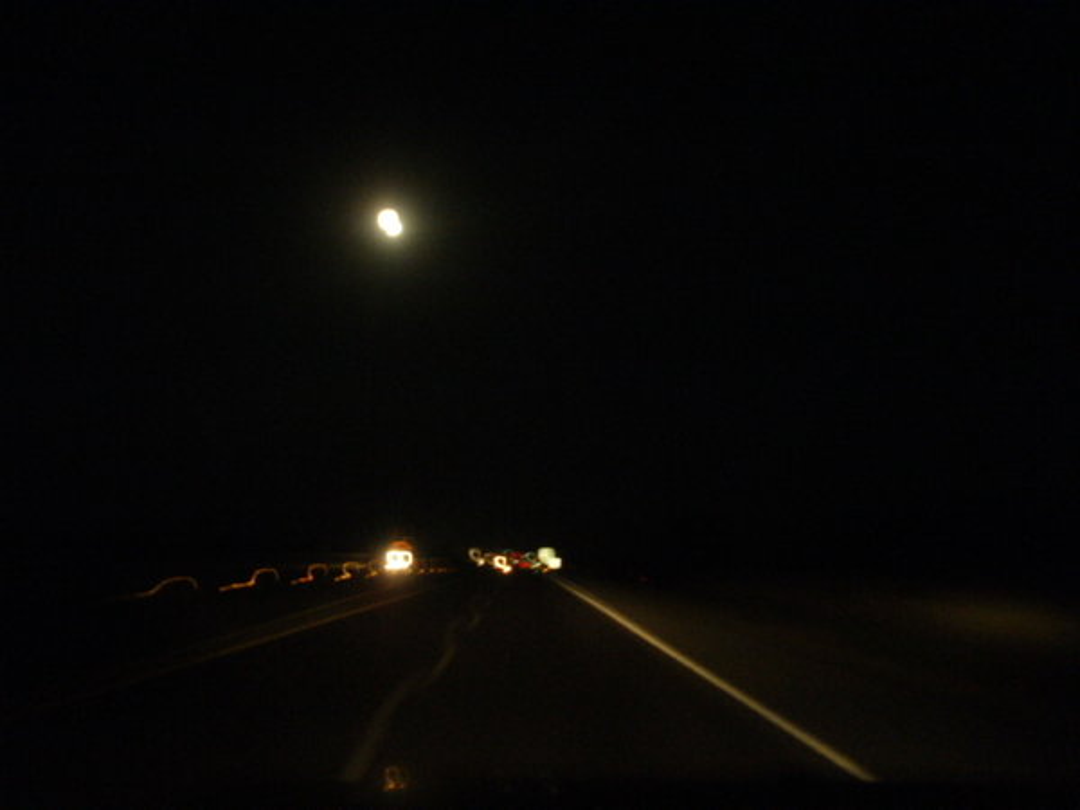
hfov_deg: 51.4
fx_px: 1123
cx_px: 540
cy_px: 405
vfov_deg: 39.7
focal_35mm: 36
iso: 400
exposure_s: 1/2
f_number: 3.5
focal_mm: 6.3
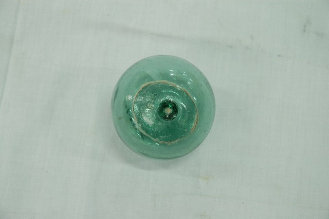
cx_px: 164
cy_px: 110
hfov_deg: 19.5
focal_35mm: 105
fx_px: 958
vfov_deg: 13.0
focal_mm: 70
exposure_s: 1/1.6
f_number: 6.3
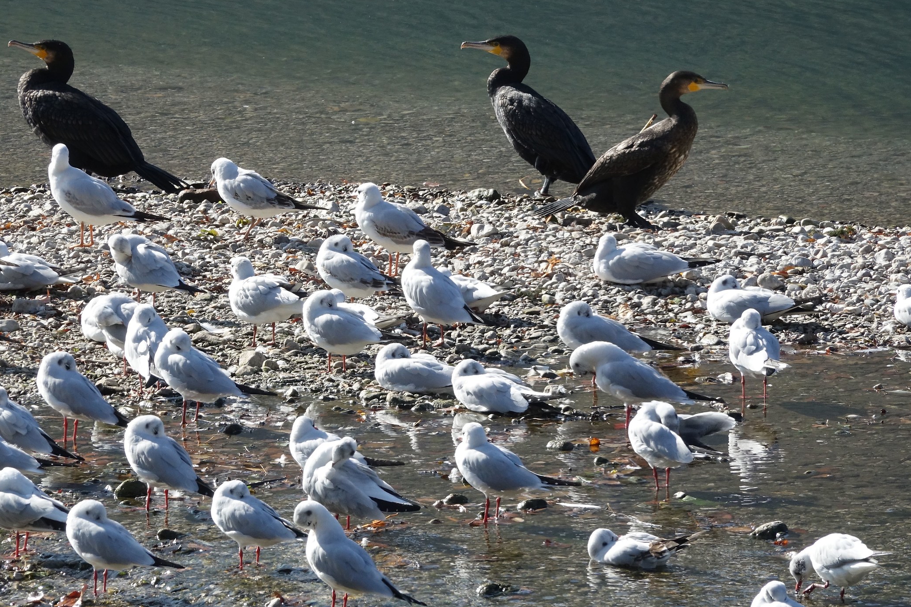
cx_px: 419
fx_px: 17559
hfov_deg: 3.0
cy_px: 276
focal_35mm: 694
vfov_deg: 2.0
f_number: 9
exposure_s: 1/500
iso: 500
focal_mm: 220
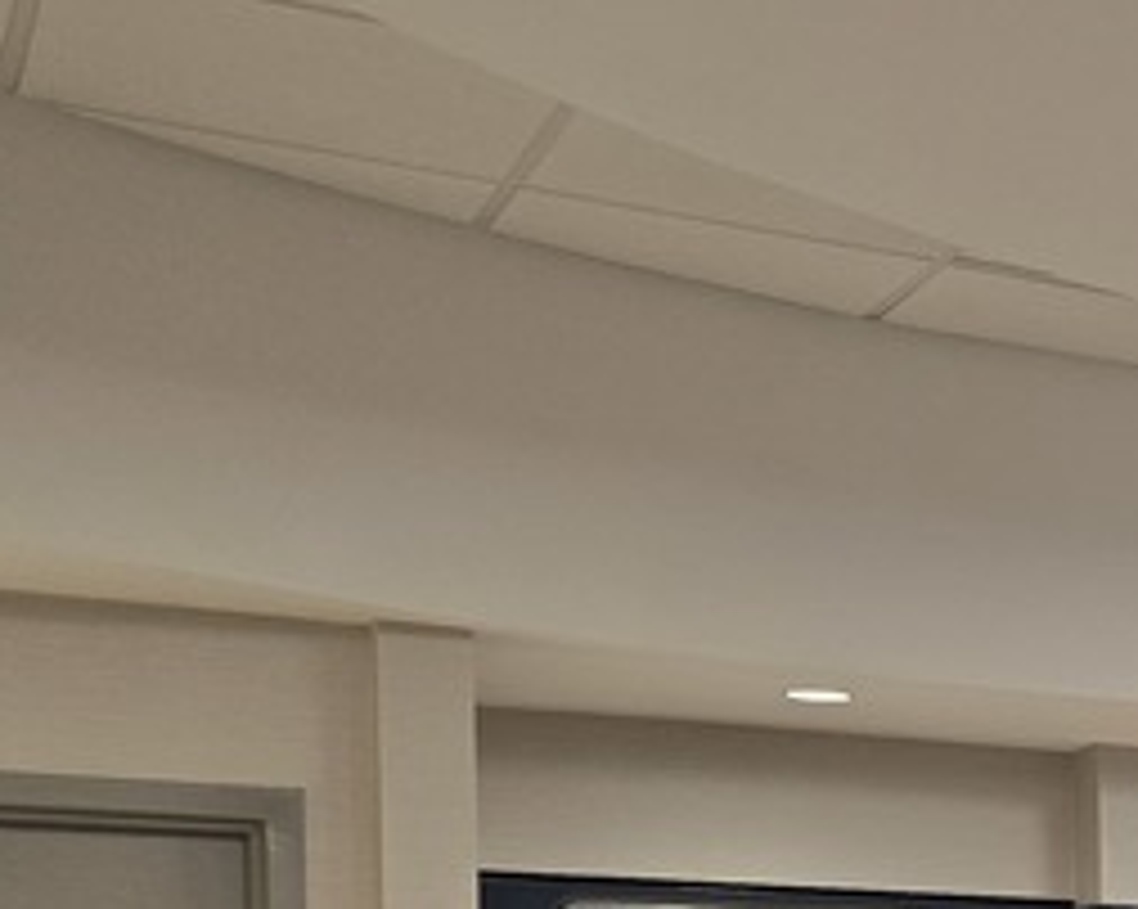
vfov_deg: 15.8
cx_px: 2141
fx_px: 3063
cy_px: 1251
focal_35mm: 91
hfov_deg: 16.8
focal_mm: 6.3
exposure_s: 1/120
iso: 160
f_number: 1.7
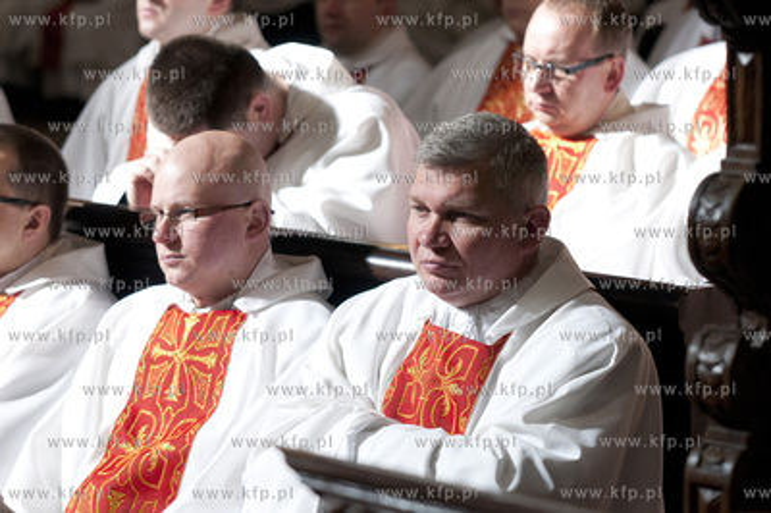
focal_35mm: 105
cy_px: 256
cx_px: 386
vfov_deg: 13.0
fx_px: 2247
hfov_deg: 19.5
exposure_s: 1/200
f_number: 2.8
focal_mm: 70
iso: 1000
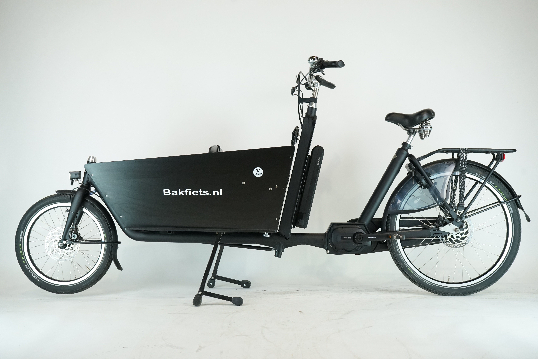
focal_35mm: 41
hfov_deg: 47.4
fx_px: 613
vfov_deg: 32.6
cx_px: 269
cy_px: 180
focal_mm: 41
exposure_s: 1/200
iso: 2000
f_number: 6.3
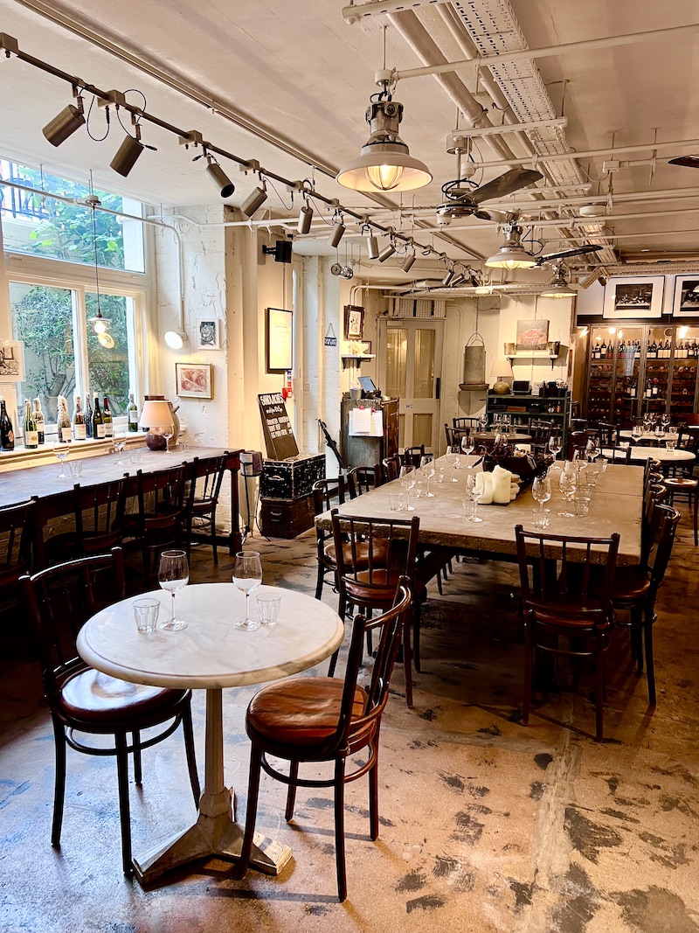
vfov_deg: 67.3
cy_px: 466
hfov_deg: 53.1
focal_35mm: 26
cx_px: 350
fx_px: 700
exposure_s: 1/50
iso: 80
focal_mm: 5.7
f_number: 1.5
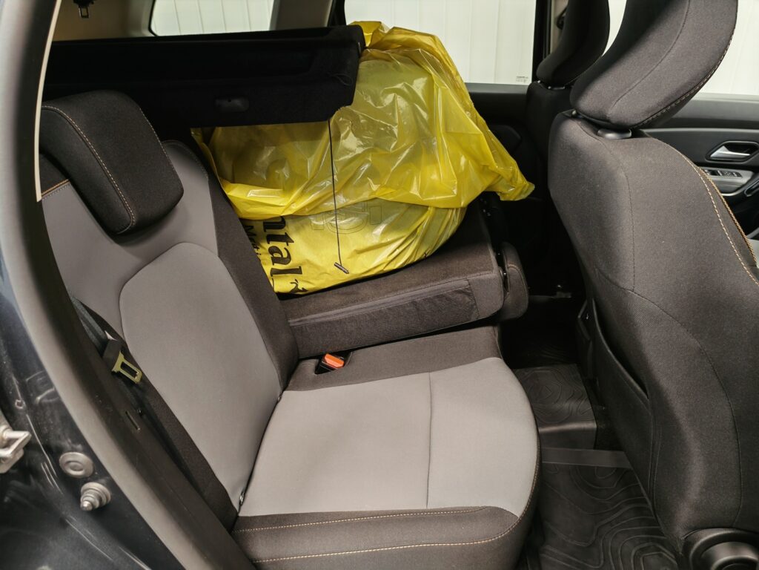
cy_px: 285
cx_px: 380
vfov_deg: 58.9
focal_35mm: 23
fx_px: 504
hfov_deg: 73.9
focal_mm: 5.4
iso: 500
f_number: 1.6
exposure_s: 1/33
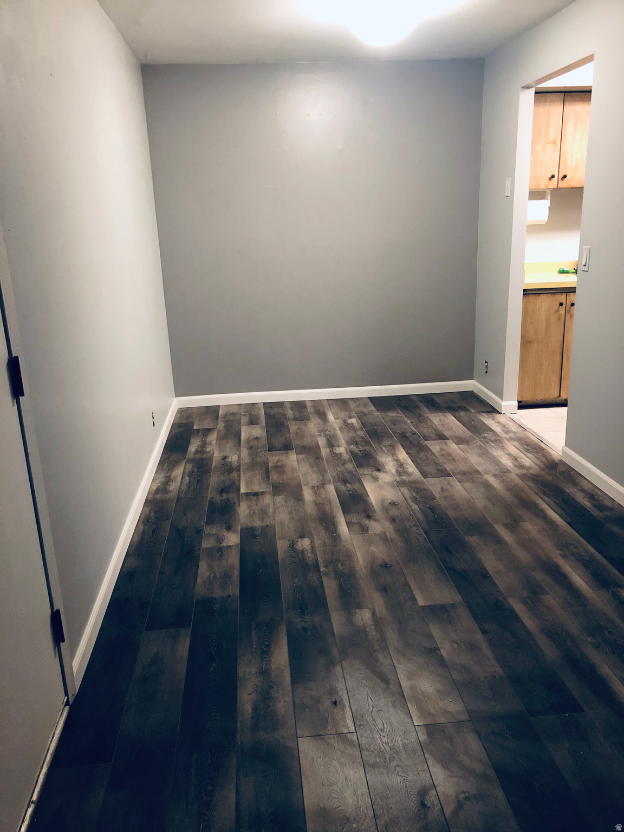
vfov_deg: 63.4
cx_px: 312
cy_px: 416
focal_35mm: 28
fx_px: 673
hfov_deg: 49.7
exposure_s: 1/15
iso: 80
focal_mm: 3.99
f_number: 1.8
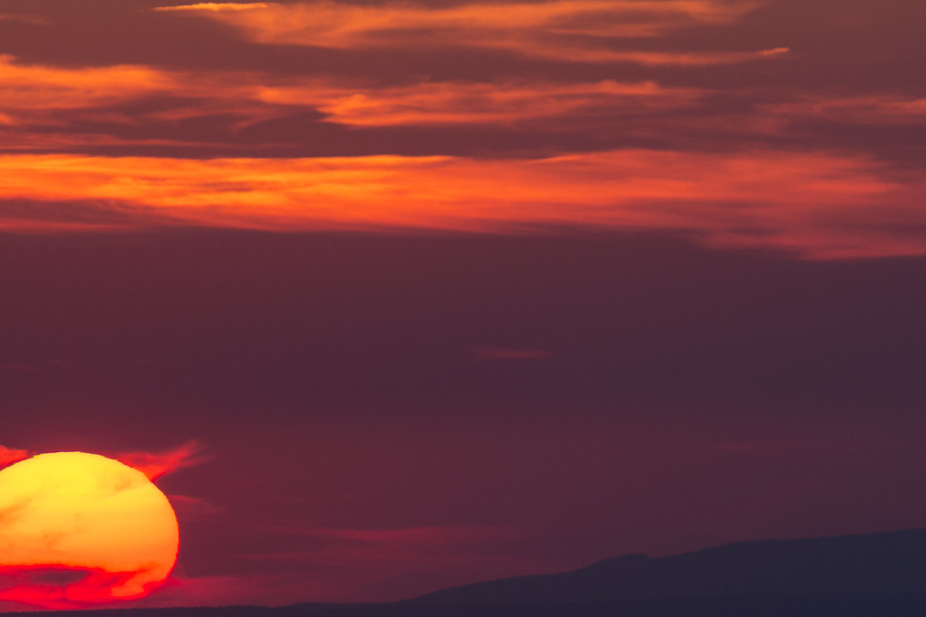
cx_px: 115
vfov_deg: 1.5
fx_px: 22913
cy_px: 294
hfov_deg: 2.3
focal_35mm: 891
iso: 100
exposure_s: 1/250
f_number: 5.6
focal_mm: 250
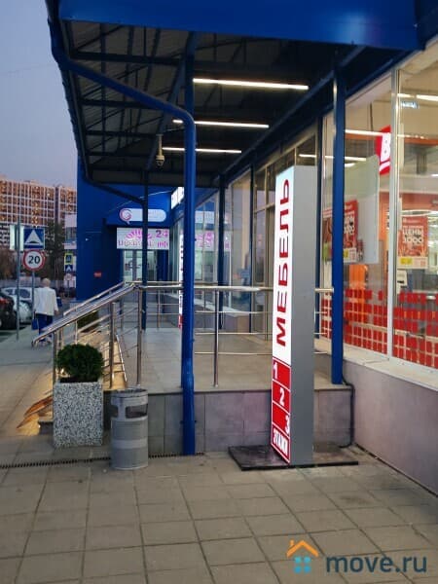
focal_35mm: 38
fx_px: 641
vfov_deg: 49.0
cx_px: 219
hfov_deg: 37.7
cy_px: 292
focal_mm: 5.52
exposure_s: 1/100
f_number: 1.95
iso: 400
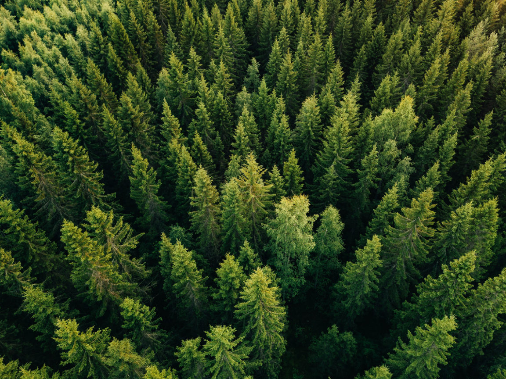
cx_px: 253
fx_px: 380
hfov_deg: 67.3
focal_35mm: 26
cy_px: 190
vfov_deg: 53.1
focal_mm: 4.73
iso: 200
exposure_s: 1/25
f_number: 2.2
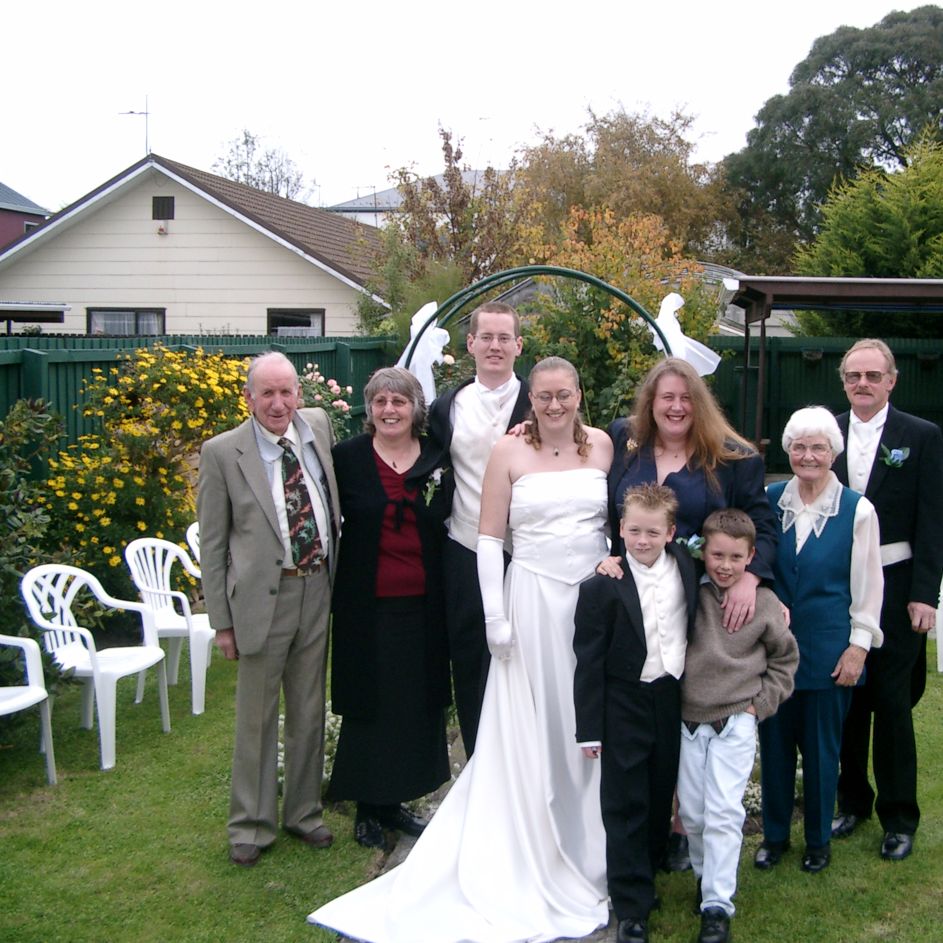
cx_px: 587
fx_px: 1356
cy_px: 471
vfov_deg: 38.3
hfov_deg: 38.1
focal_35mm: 44
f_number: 2.6
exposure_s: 1/320
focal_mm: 7.6
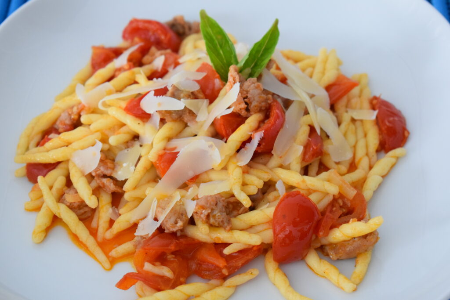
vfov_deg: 16.6
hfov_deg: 24.6
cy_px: 150
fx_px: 1031
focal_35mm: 82
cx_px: 225
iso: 3200
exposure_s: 1/30
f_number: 5.6
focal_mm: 55
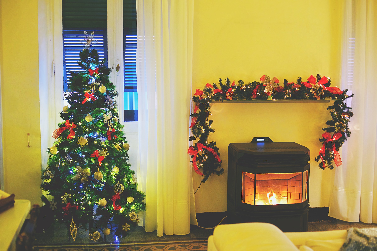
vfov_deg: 27.0
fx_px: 524
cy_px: 126
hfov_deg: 39.6
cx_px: 188
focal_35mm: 50
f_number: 2.8
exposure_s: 1/80
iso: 3200
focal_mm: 50
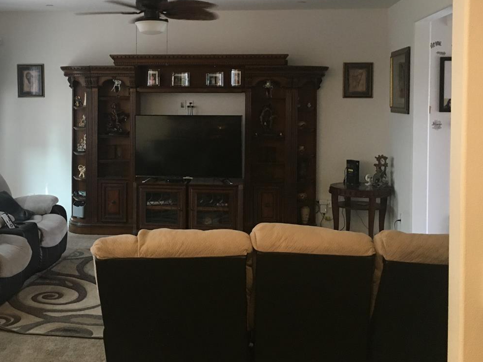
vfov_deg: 32.5
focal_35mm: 44
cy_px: 113
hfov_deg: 42.7
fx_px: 614
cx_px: 185
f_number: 2.2
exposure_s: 1/30
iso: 160
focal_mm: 4.15
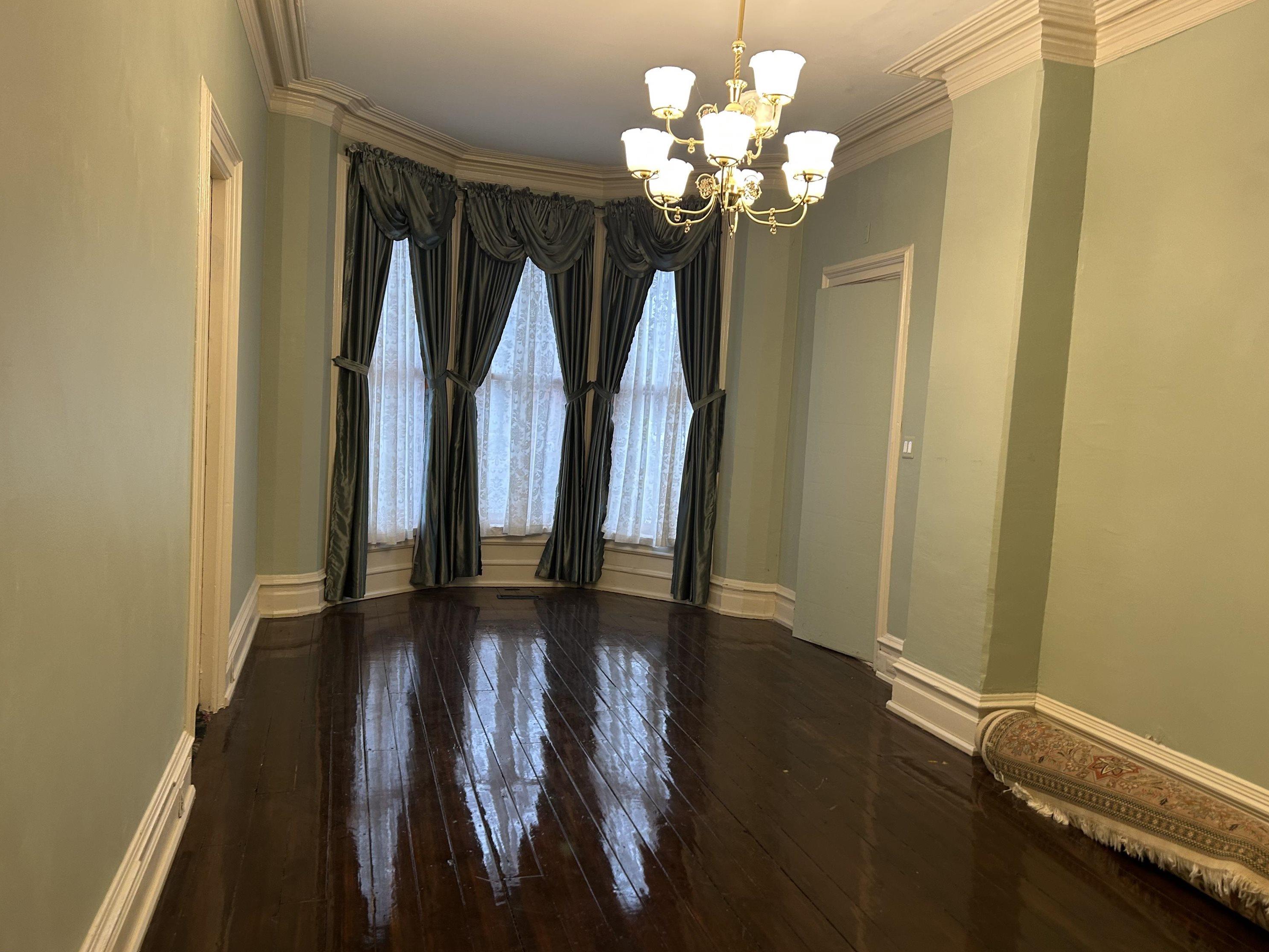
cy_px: 480
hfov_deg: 65.3
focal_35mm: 27
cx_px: 637
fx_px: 990
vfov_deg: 51.4
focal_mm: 5.7
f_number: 1.5
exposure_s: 1/60
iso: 80
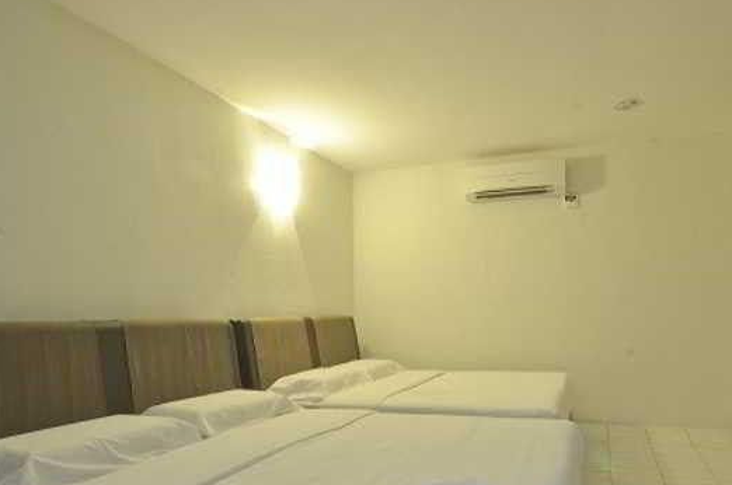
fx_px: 467
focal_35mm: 23
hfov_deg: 75.3
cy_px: 307
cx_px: 443
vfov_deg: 54.2
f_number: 14
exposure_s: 1.6
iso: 800
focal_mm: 10
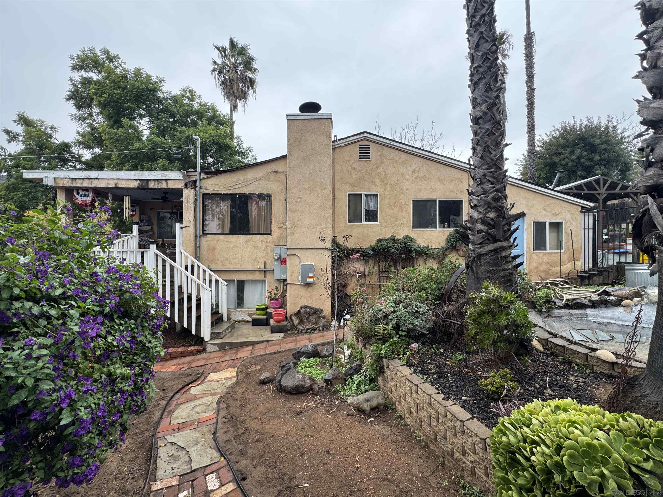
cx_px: 332
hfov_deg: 102.1
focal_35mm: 14
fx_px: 268
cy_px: 248
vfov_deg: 85.7
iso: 50
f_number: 2.2
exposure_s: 1/99
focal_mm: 2.22
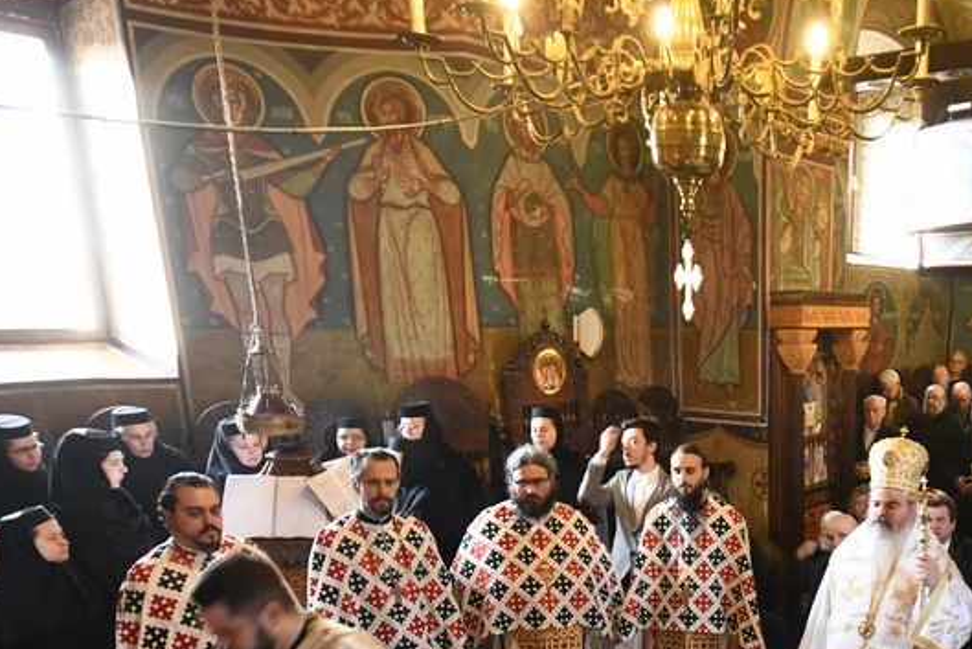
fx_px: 918
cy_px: 634
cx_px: 768
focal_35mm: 34
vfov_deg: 35.5
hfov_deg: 52.4
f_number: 4.5
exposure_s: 1/13
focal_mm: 10
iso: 1600
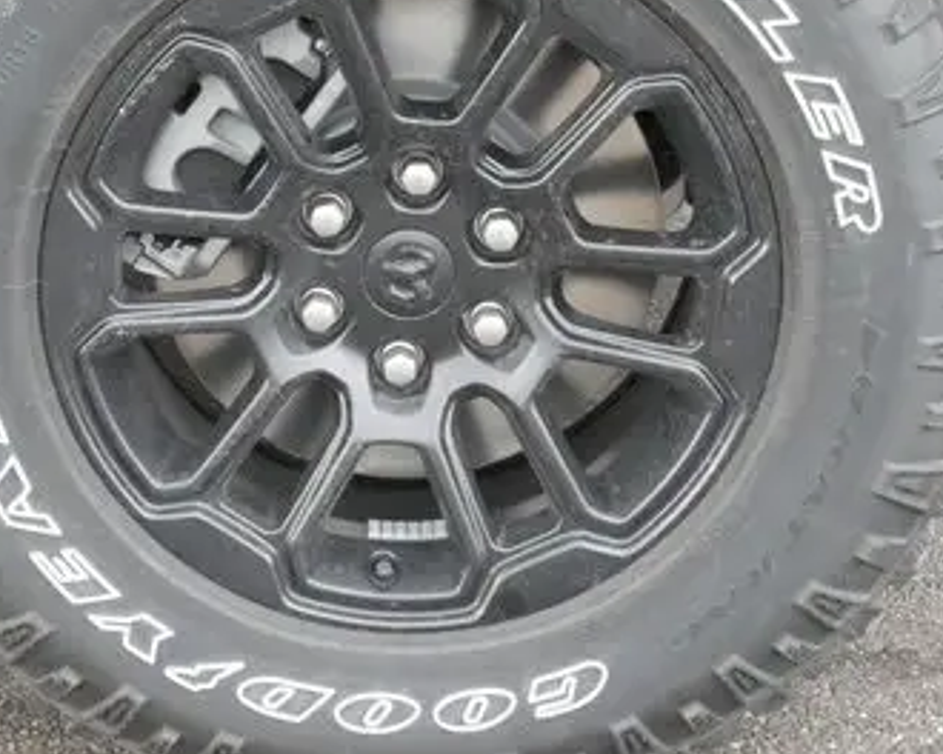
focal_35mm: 72
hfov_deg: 26.3
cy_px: 187
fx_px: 2009
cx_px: 369
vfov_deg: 21.1
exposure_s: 1/50
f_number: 20
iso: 3200
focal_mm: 19
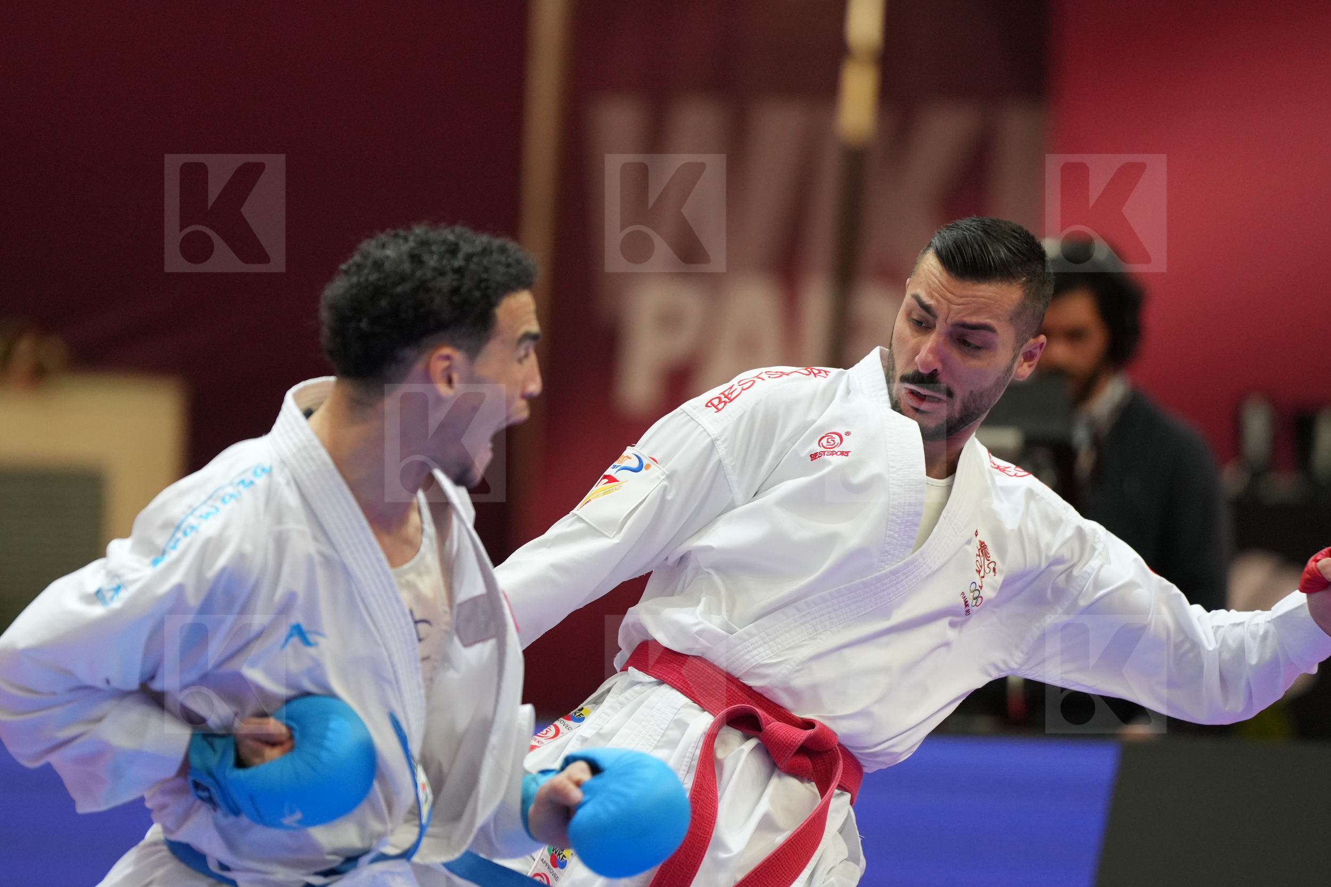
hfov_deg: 6.9
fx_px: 11089
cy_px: 444
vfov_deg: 4.6
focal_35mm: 300
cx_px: 666
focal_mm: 200
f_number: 2.8
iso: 1600
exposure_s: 1/1000
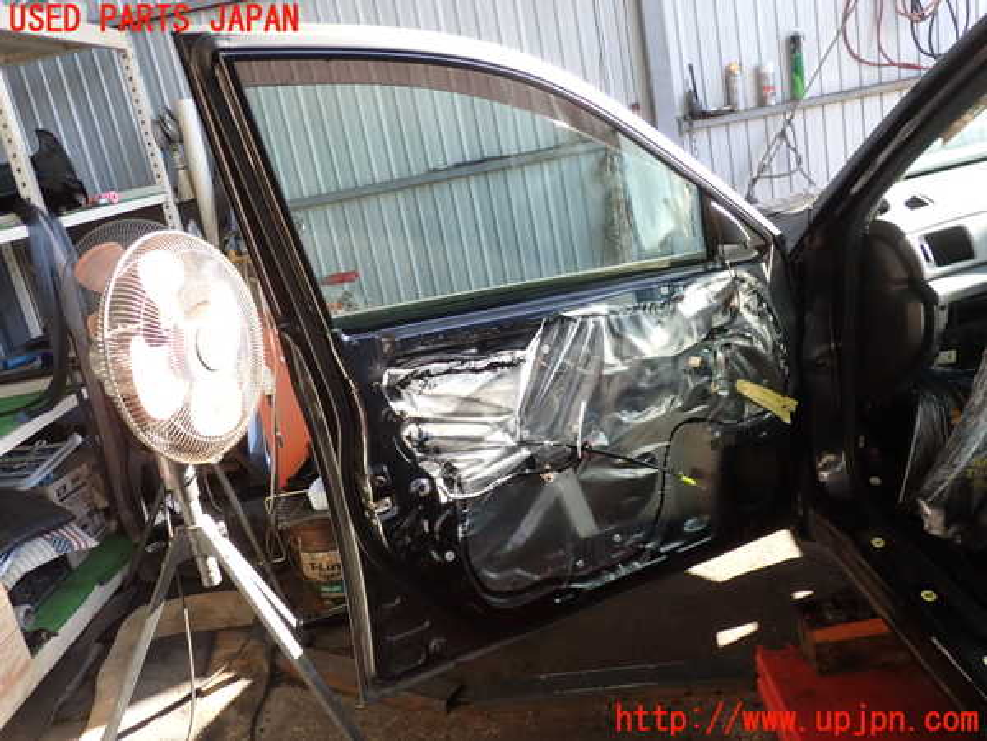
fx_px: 855
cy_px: 370
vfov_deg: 46.8
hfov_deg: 60.0
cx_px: 494
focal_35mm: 30
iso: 100
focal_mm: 5.4
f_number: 2.3
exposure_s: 1/100
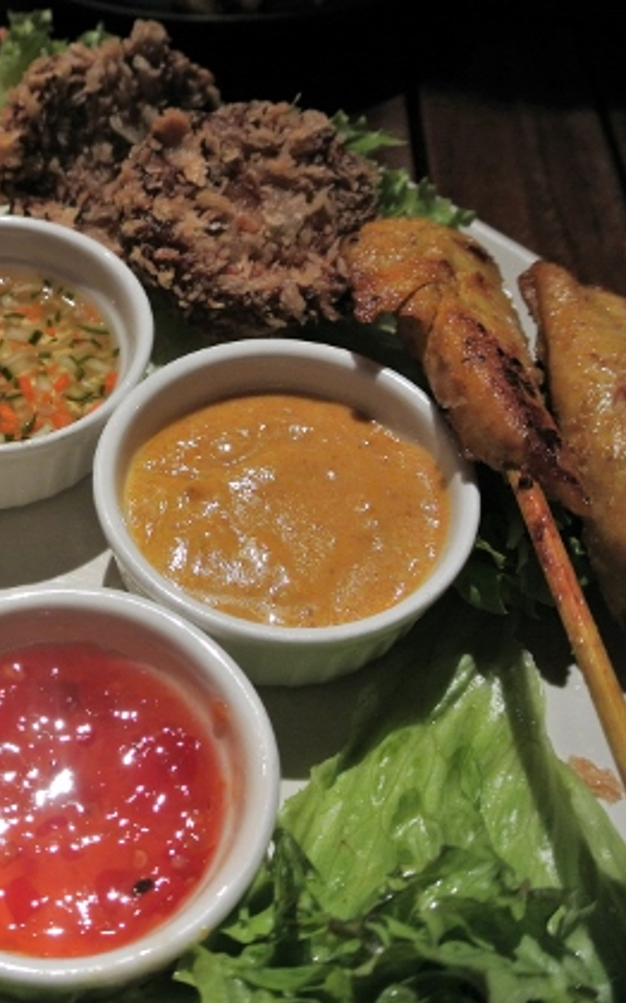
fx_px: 1148
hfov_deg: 28.8
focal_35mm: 42
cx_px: 17
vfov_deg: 47.2
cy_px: 499
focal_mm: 10
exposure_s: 1/20
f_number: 3.5
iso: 400
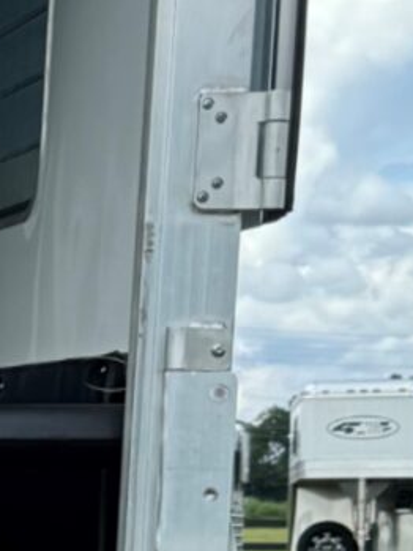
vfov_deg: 11.0
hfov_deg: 7.8
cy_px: 706
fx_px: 2798
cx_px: -605
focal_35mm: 176
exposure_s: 1/2252
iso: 80
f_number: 1.78
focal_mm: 6.76
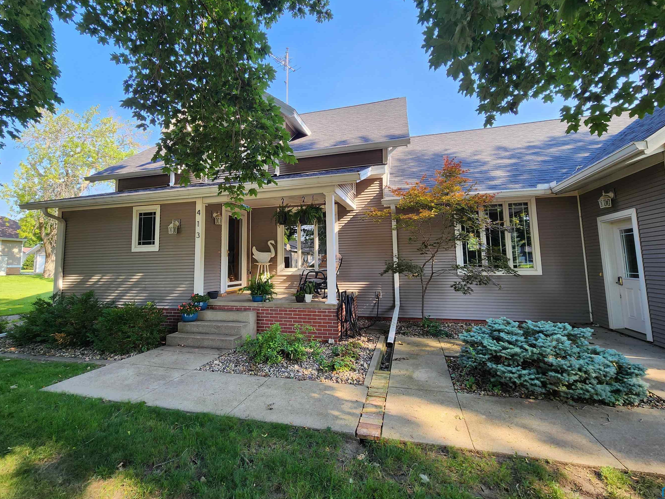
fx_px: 288
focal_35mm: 15
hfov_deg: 98.1
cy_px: 233
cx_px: 314
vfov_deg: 81.6
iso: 50
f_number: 2.2
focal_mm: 2.2
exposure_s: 1/207
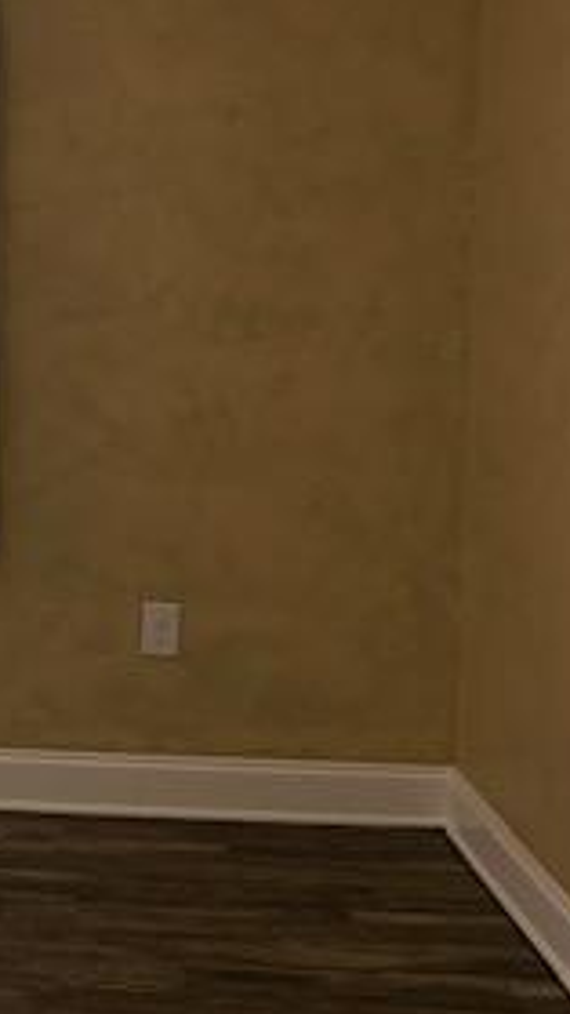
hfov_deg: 16.7
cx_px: -309
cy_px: 389
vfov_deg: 32.2
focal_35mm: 65
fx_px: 1746
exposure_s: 1/120
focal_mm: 4.25
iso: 32
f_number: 1.8
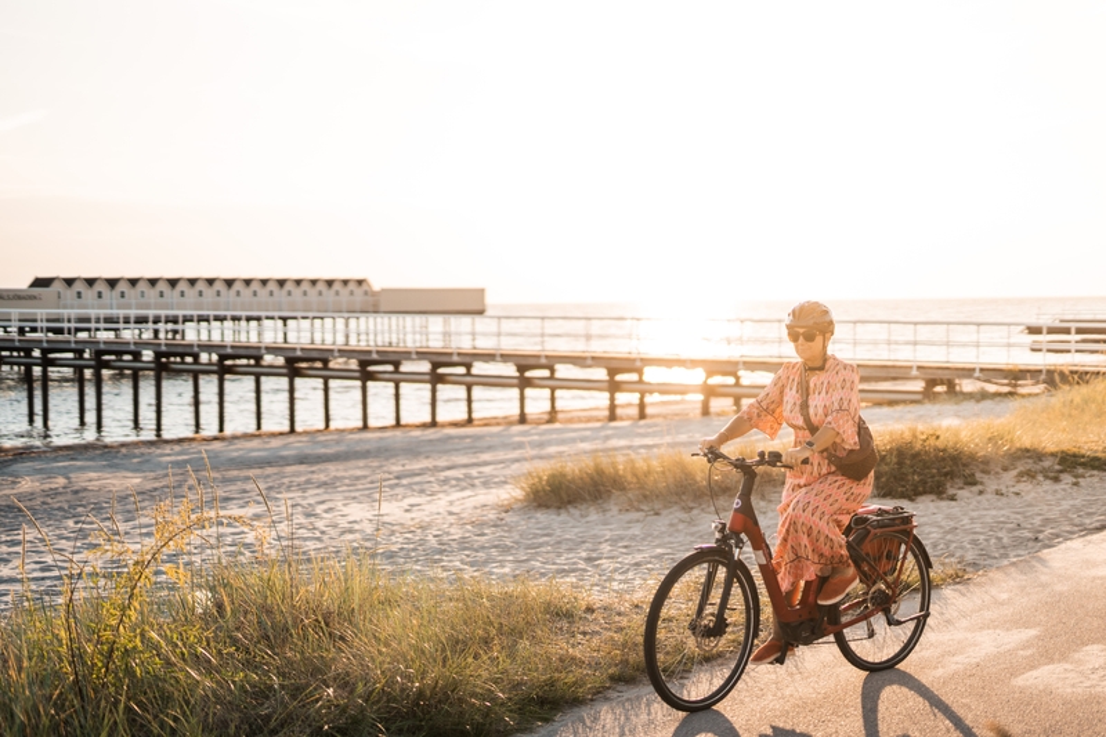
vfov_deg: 27.0
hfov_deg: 39.6
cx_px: 553
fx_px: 1536
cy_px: 368
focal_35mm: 50
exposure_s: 1/8000
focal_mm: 50
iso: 125
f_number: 1.4
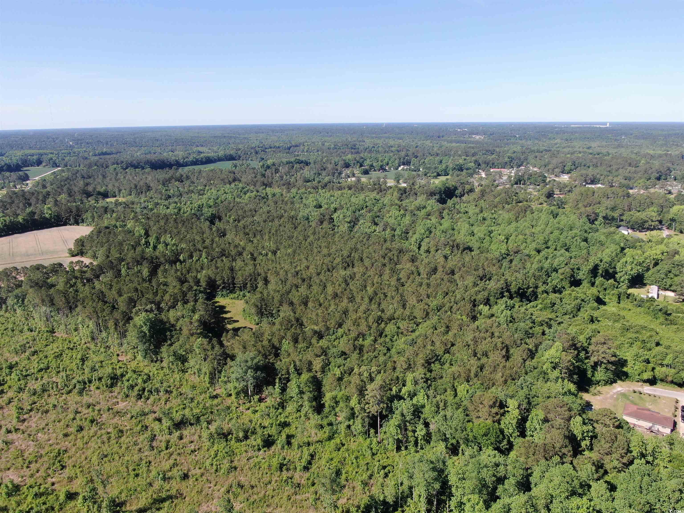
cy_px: 256
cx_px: 342
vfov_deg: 56.8
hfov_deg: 71.6
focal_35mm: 24
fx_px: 474
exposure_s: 1/800
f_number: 2.8
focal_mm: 4.39
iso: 100
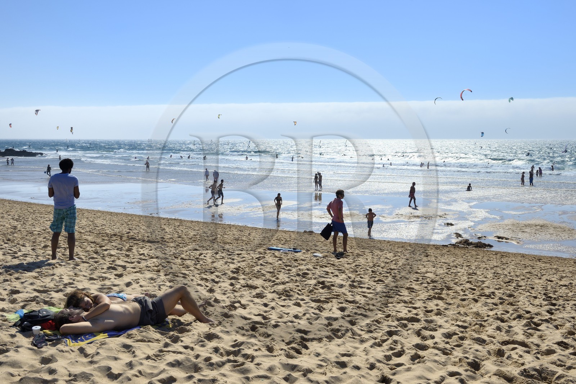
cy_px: 192
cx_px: 288
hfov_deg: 55.8
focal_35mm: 34
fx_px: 544
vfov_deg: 38.9
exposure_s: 1/400
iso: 200
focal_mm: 34
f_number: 14
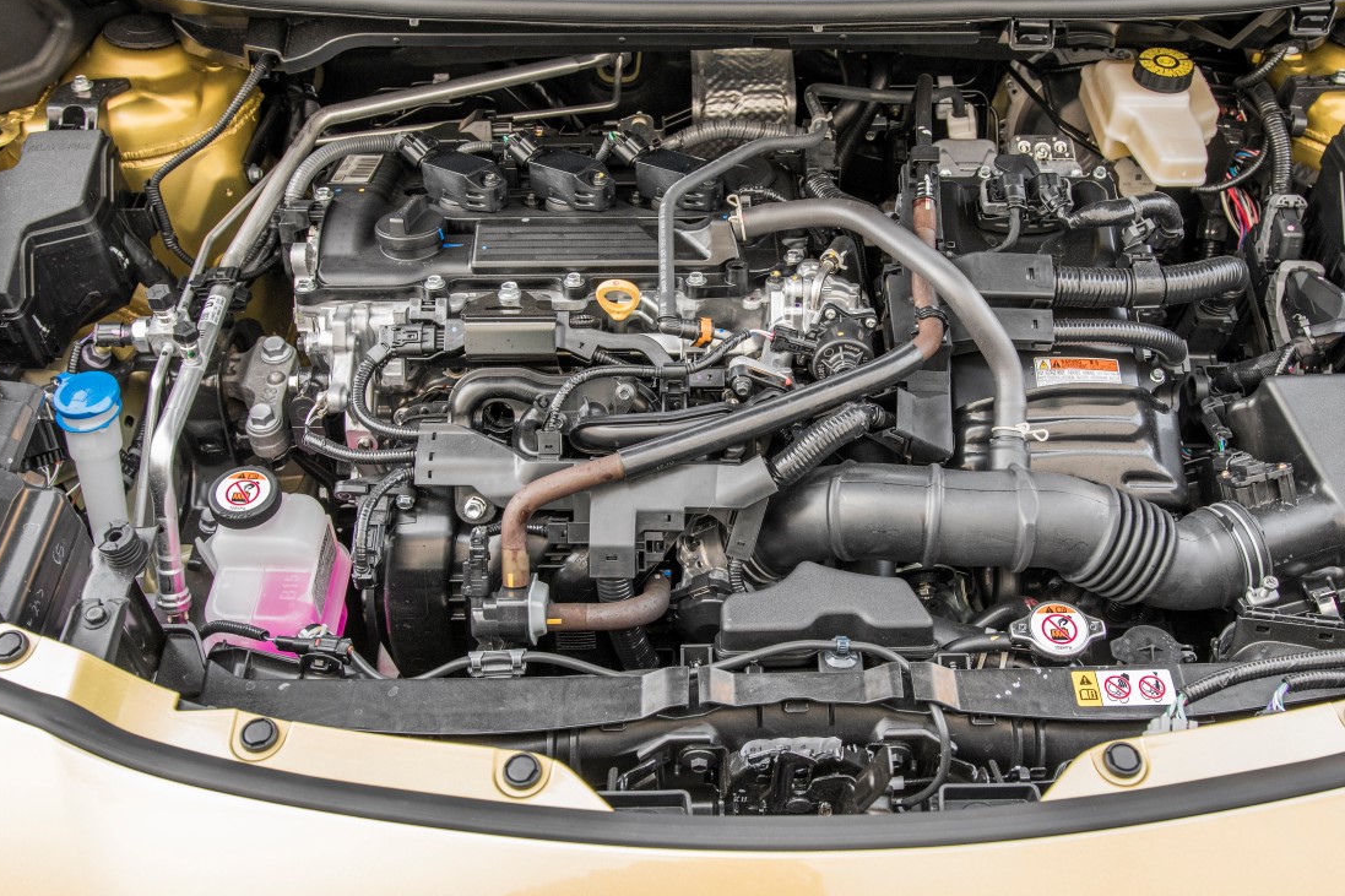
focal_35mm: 35
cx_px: 737
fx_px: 1307
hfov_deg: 54.4
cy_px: 399
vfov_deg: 37.8
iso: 1000
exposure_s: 1/160
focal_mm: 20
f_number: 4
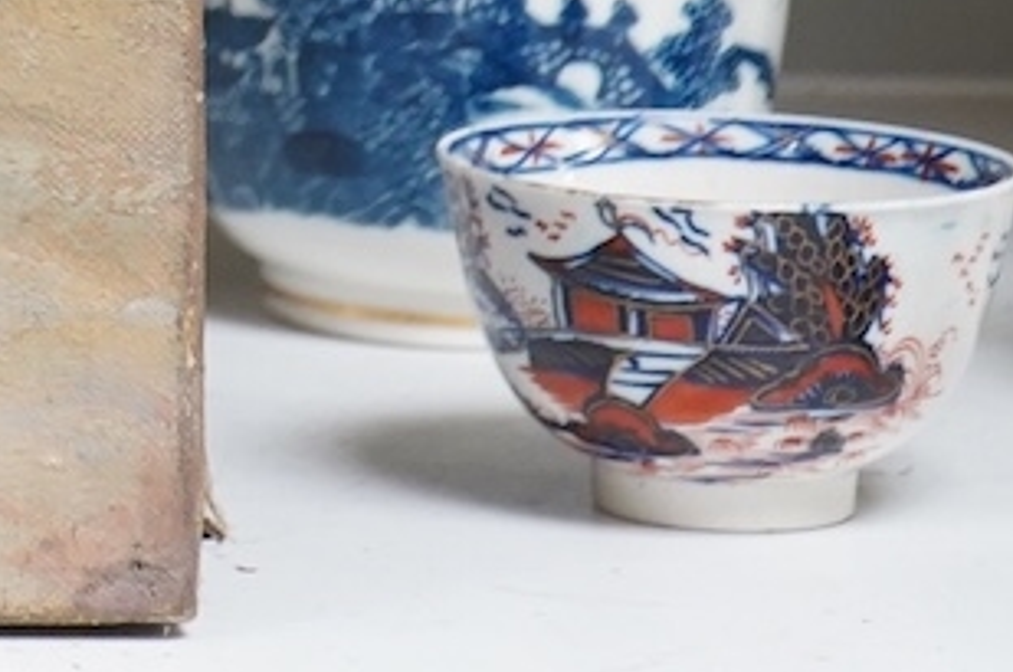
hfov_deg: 6.2
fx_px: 9075
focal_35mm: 323
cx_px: -1198
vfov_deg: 4.1
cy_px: -1100
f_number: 5.6
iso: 2500
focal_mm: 58
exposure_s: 1/100
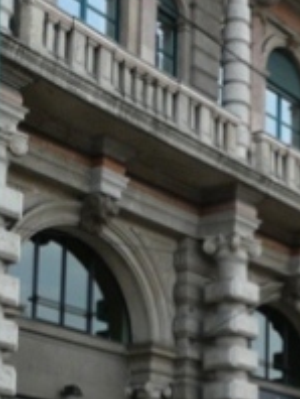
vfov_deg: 19.8
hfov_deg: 14.5
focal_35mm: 94
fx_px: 1084
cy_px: 456
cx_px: 476
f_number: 4
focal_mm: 4.6
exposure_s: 1/250
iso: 100
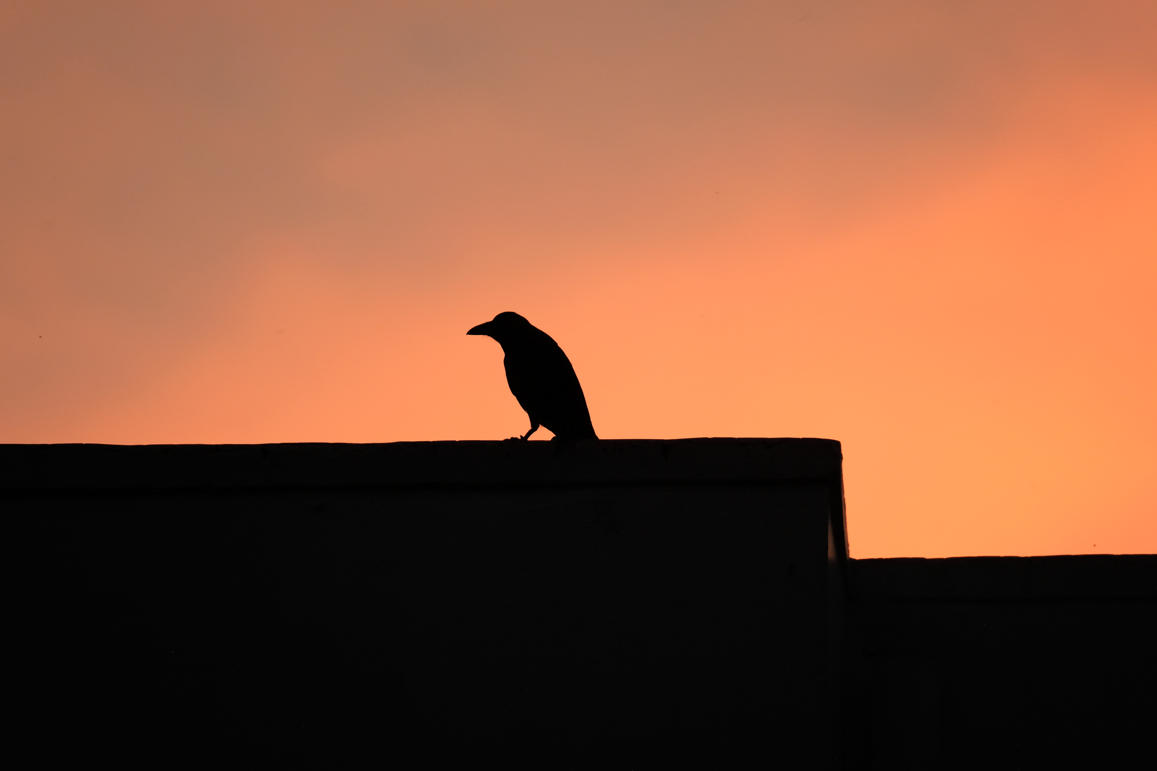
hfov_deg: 3.4
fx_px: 19282
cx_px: 578
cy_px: 386
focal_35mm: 600
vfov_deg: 2.3
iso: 800
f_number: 5.6
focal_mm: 400
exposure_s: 1/125
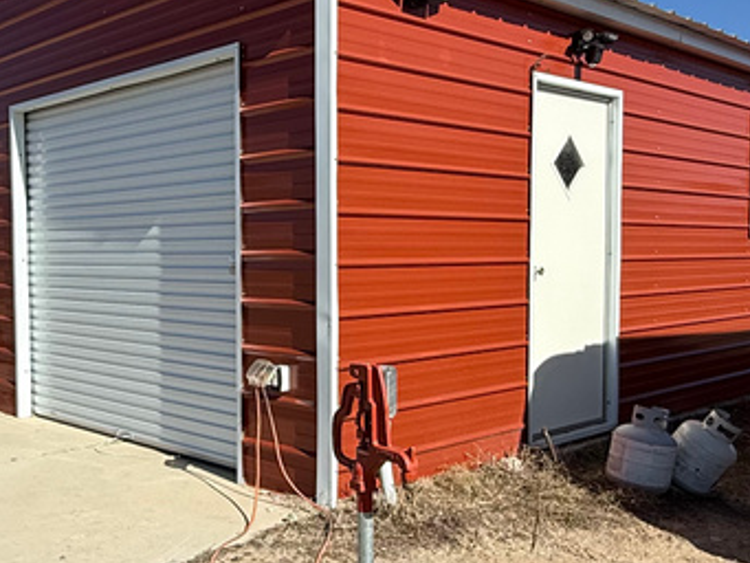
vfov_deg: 34.4
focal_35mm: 42
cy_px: 303
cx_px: 297
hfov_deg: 44.5
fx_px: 910
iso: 50
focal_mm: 2.22
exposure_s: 1/2841
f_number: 2.2
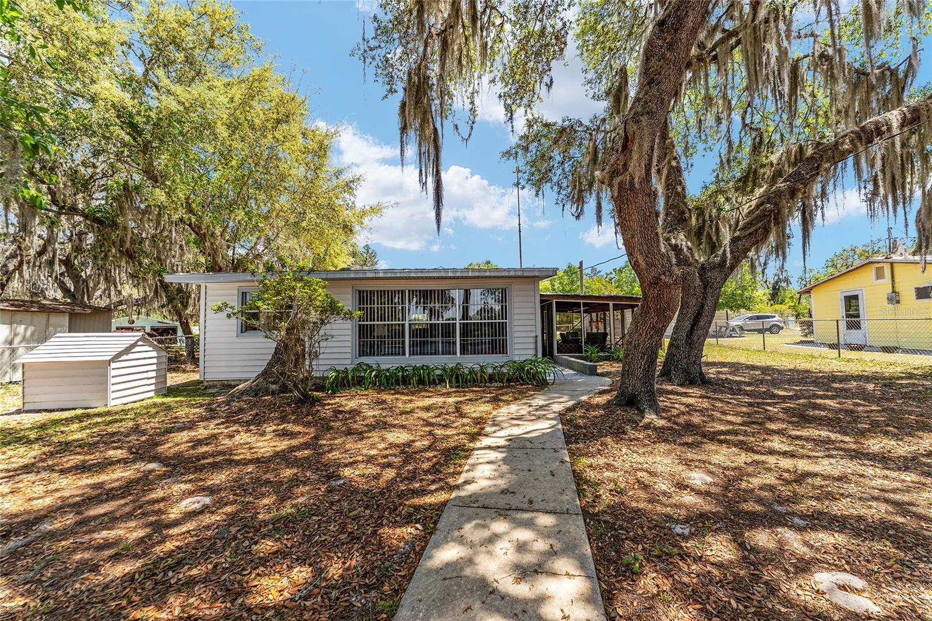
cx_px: 466
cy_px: 310
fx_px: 362
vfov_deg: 81.2
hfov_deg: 104.3
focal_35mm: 14
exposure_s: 1/640
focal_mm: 14
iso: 800
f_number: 7.1
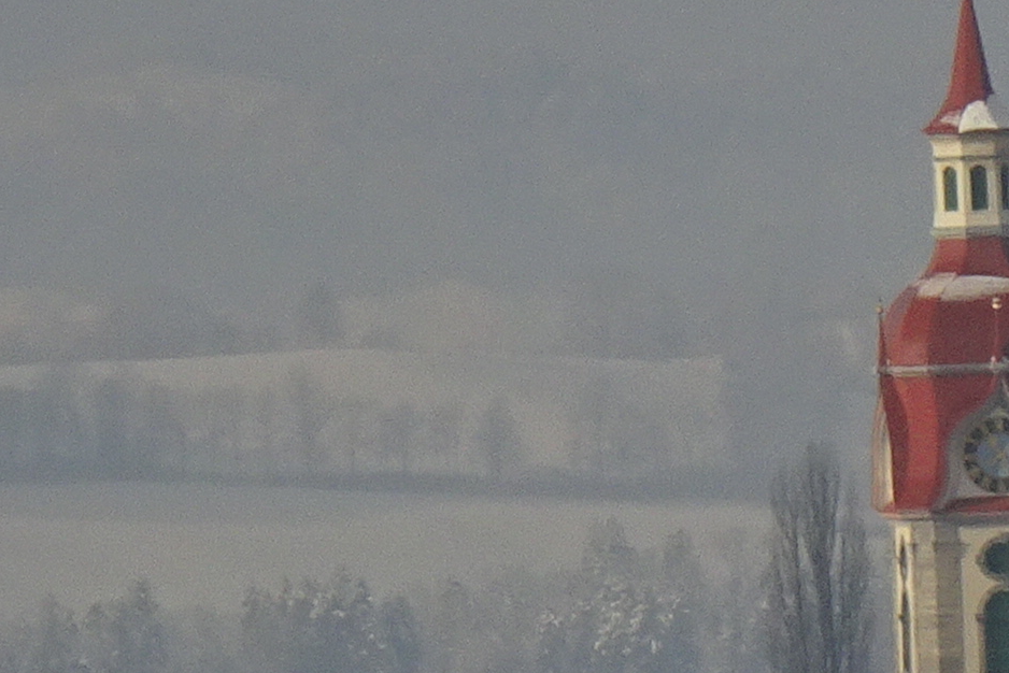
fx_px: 22820
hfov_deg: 2.5
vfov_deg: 1.7
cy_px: 1154
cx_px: 2115
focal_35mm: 814
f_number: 5.6
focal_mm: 25.66
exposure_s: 1/1250
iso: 80
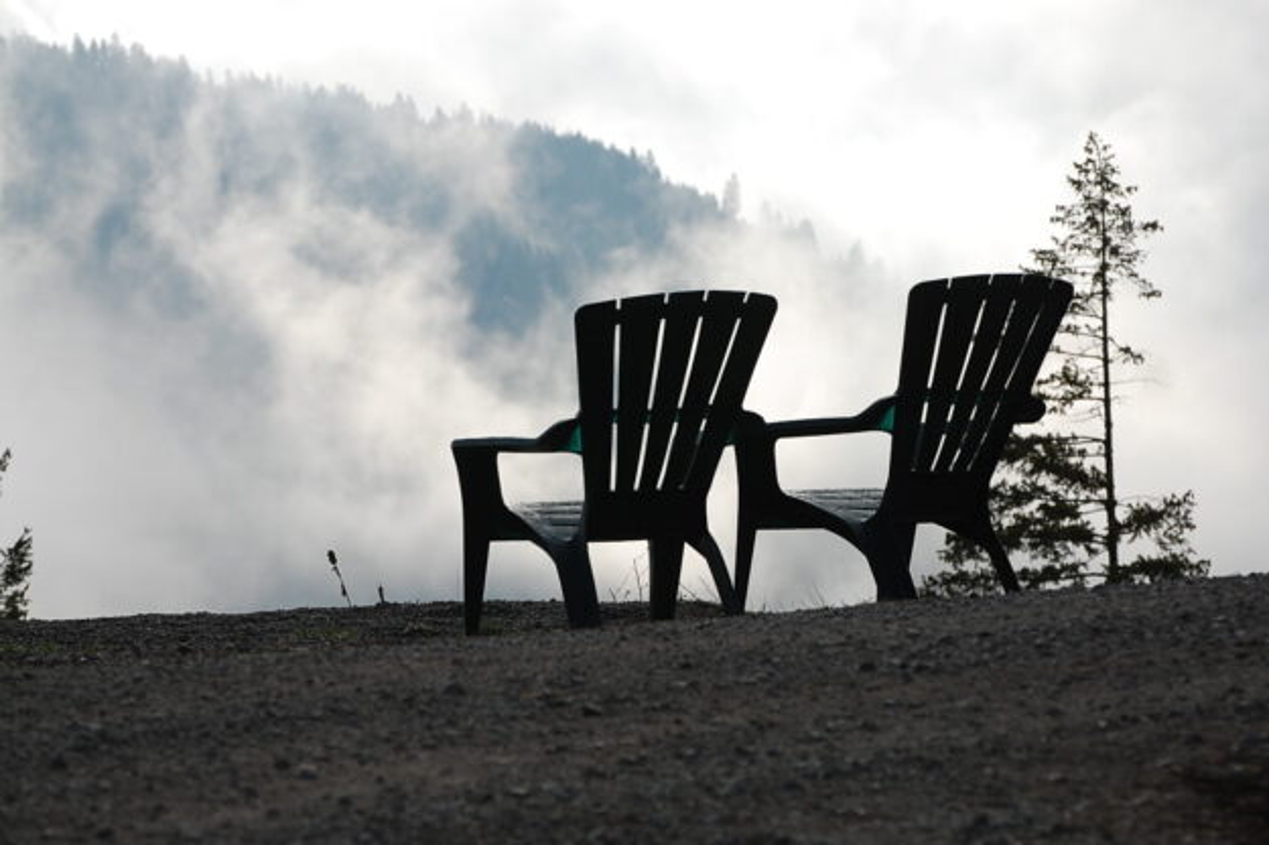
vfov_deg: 8.7
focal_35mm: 158
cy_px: 422
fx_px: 5549
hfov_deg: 13.0
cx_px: 634
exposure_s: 1/1000
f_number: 8
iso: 200
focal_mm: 105
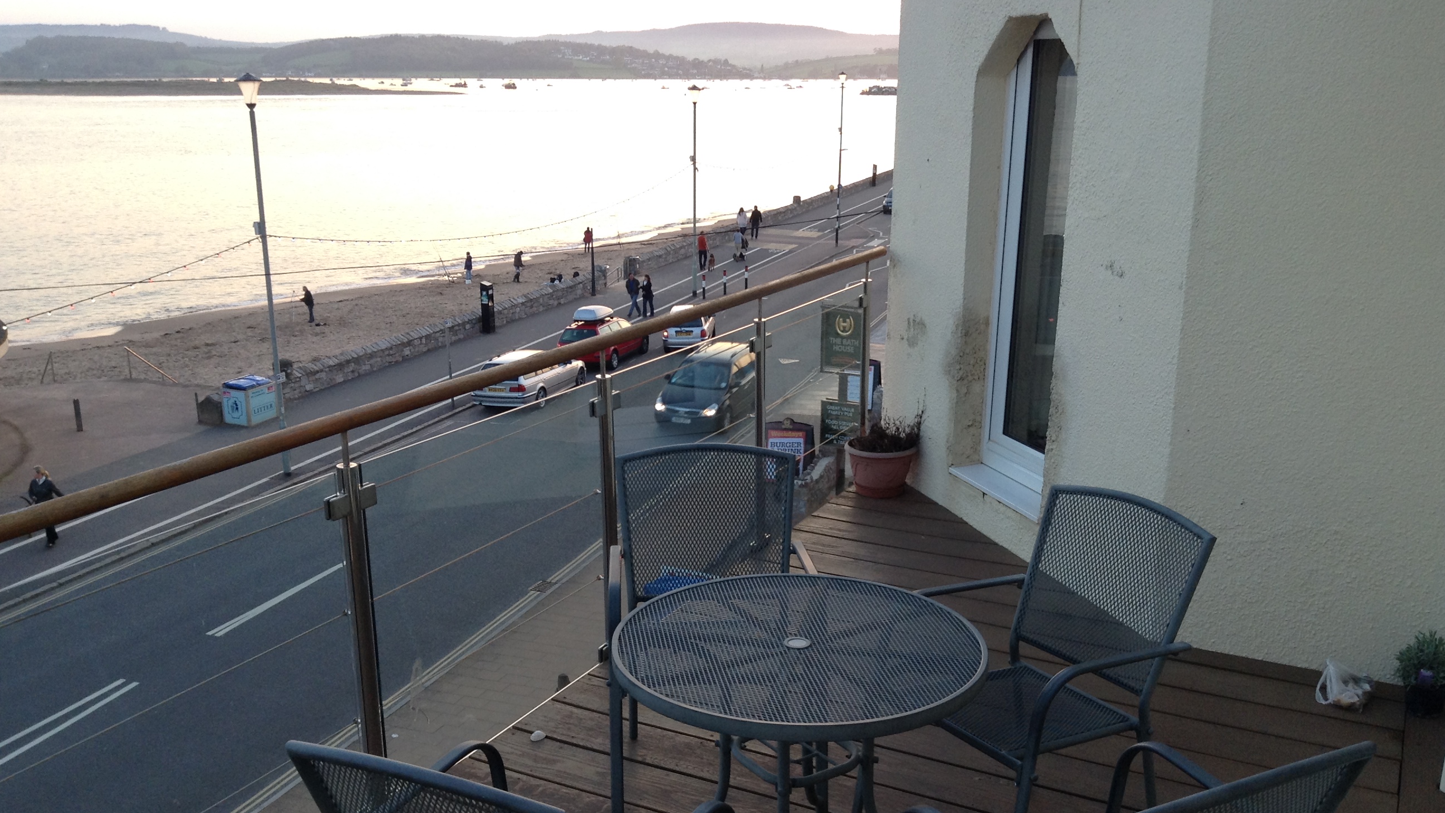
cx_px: 723
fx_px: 1379
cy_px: 517
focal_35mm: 36
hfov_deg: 55.3
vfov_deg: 32.7
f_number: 2.4
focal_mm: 3.3
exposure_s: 1/60
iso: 32
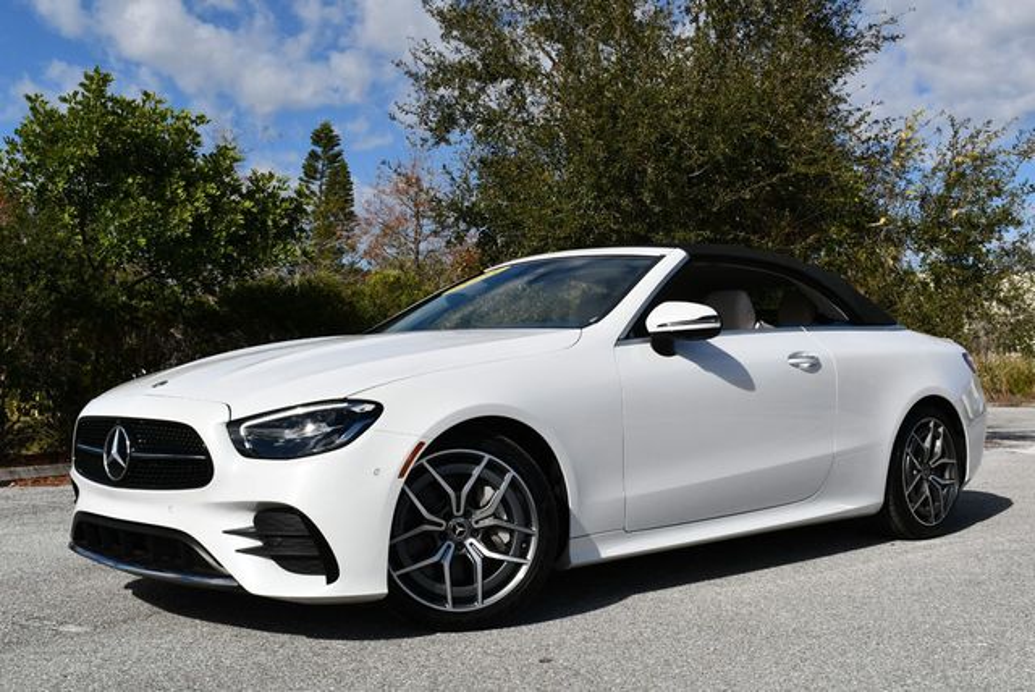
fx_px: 1266
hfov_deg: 44.5
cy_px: 346
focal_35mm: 44
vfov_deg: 30.6
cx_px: 518
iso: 100
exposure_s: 1/400
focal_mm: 22
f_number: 10
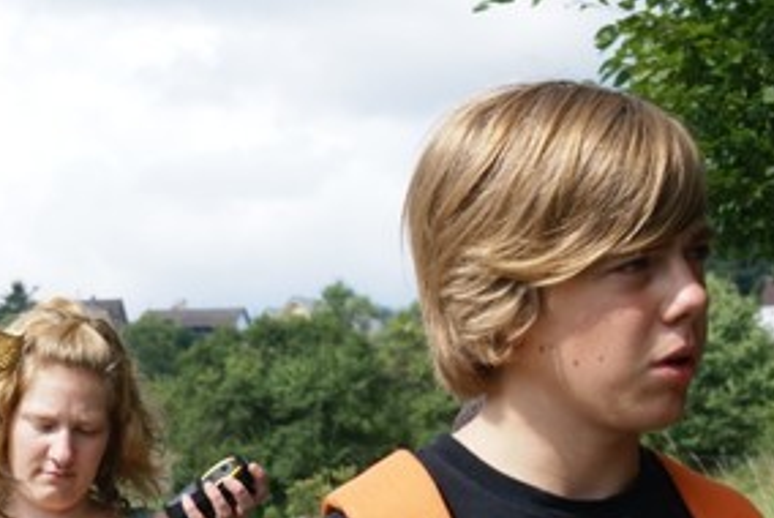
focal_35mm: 169
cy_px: 493
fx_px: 3637
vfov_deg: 8.1
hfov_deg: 12.0
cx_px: 52
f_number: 9
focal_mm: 50
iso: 100
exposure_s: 1/250
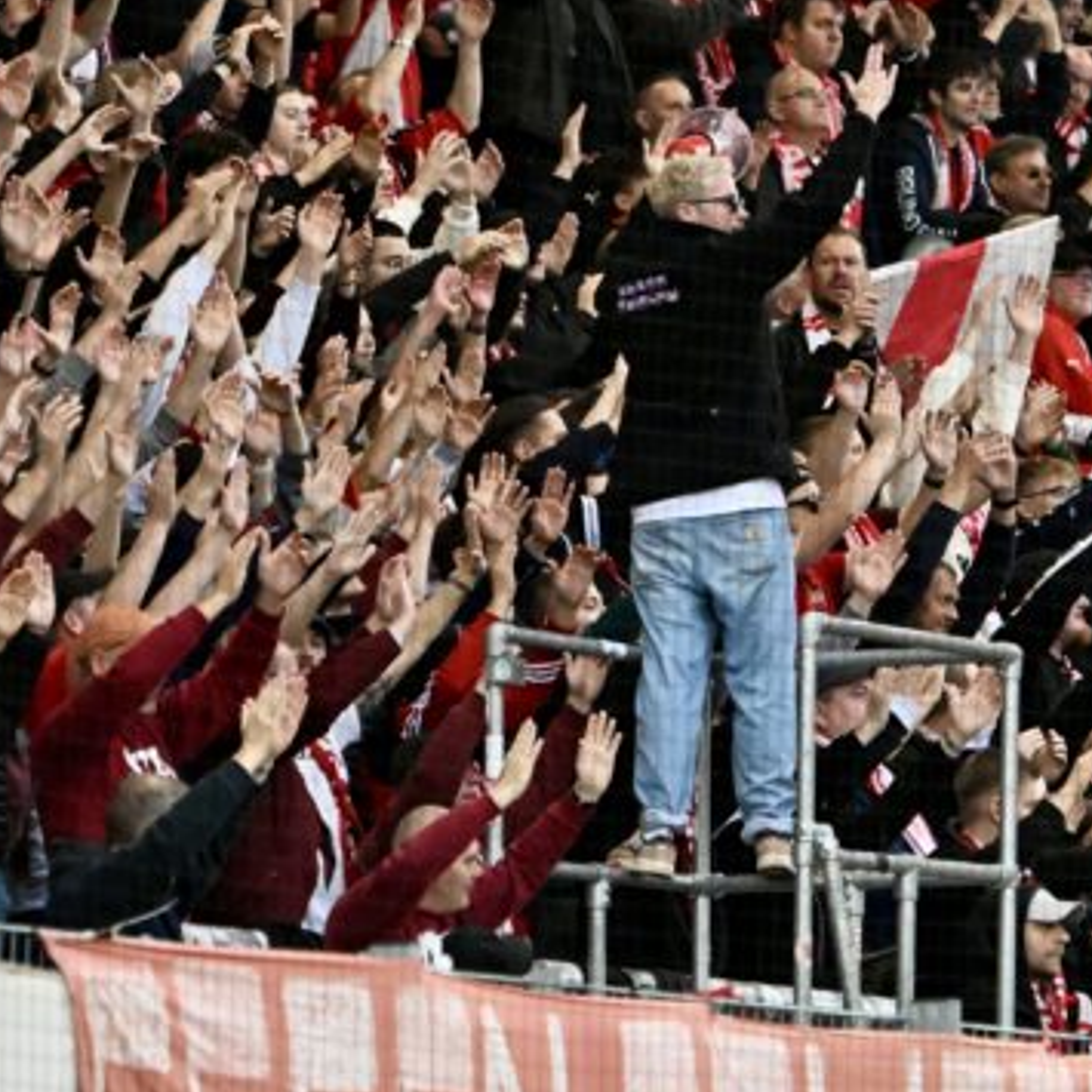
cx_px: 892
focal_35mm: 491
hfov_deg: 3.6
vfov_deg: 3.6
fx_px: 17524
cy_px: 451
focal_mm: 200
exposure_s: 1/1600
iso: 8000
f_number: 5.3
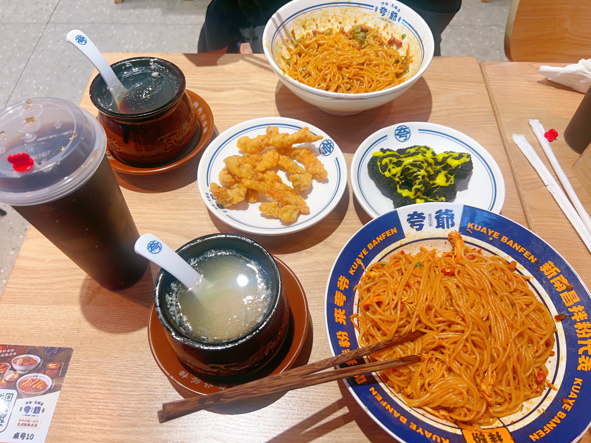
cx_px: 296
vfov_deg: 53.1
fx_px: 444
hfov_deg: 67.3
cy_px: 222
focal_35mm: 26
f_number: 1.5
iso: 50
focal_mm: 5.7
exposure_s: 1/100
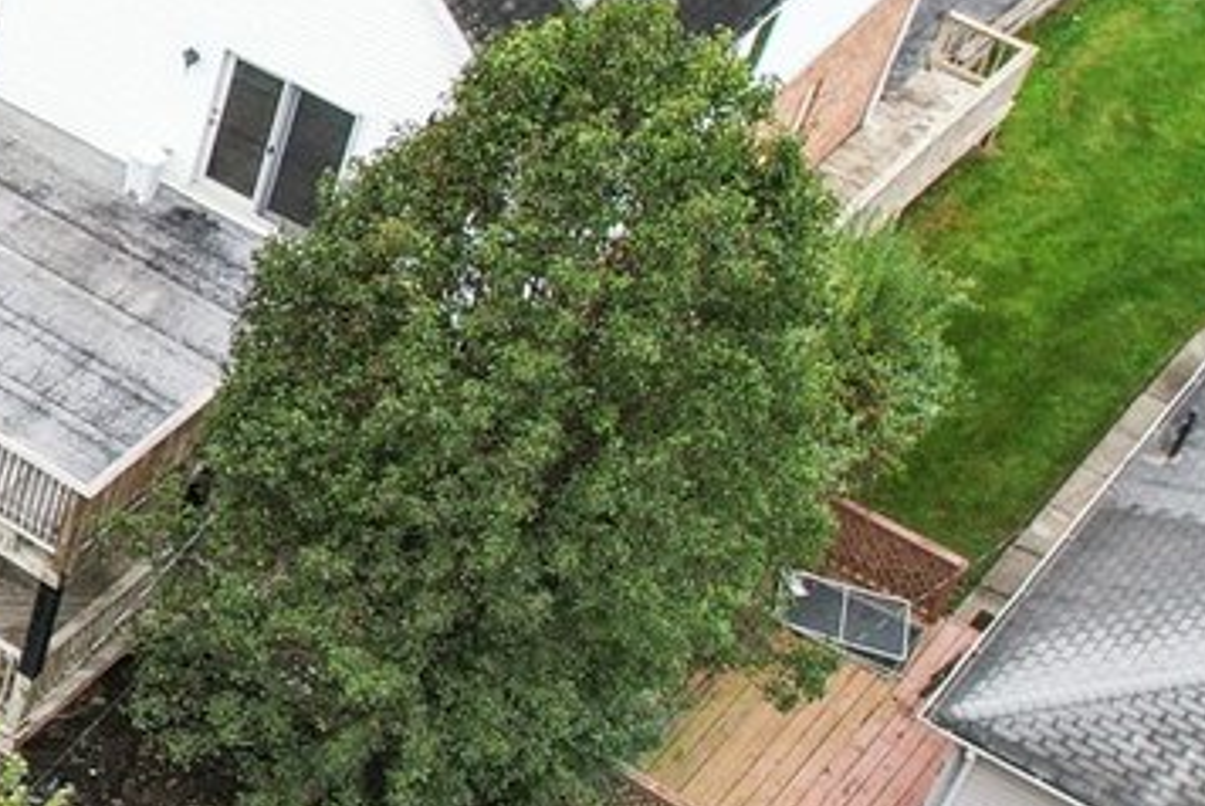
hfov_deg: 16.4
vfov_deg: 13.6
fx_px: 3350
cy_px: 163
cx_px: -1100
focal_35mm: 100
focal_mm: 8.4
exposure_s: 1/90
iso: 120
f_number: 2.8
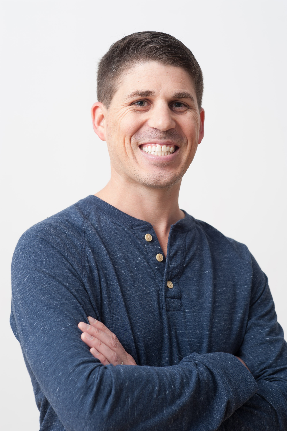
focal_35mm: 85
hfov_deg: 16.1
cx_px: 144
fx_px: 1018
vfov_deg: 23.9
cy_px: 216
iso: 100
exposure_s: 1/160
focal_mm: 85
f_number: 6.3
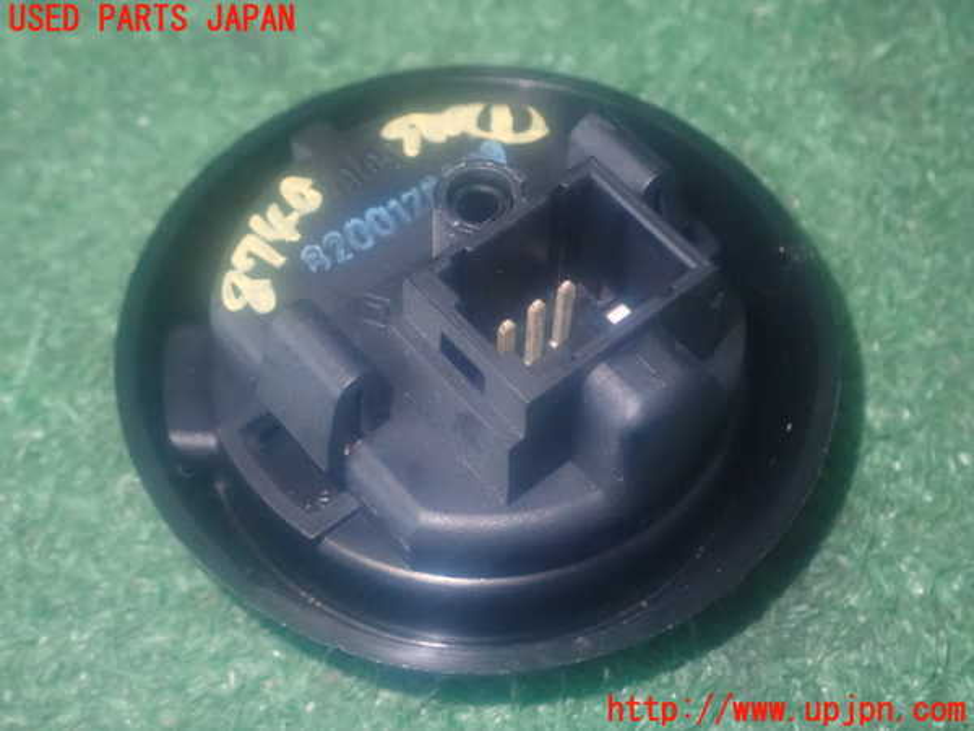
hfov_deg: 36.2
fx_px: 1491
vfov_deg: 27.5
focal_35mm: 53
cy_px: 366
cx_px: 487
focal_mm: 9.61
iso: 1600
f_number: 3.4
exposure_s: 1/30
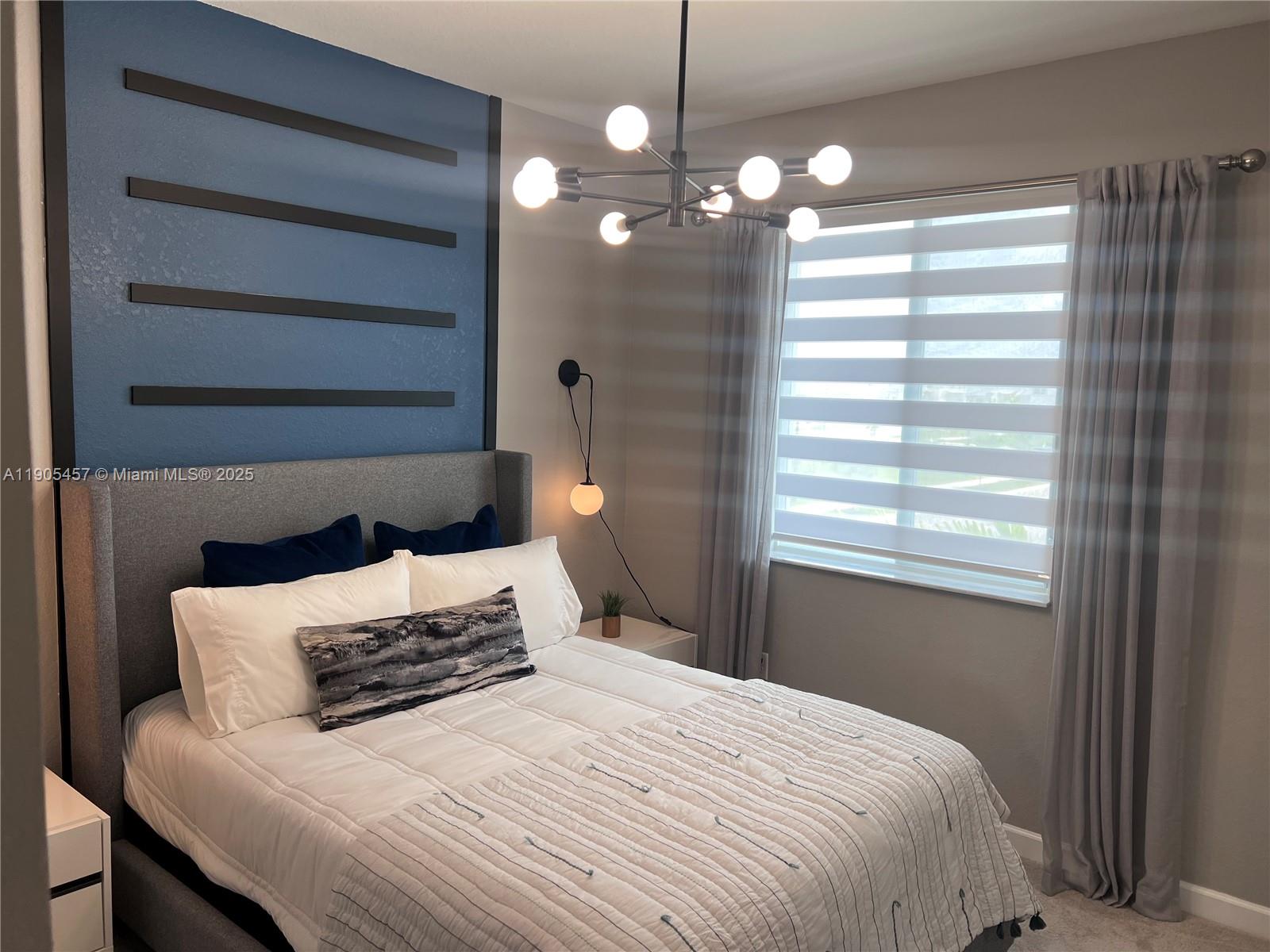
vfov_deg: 53.1
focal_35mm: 26
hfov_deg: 67.3
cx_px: 635
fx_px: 954
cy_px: 476
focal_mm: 5.7
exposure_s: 1/120
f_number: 1.5
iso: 40
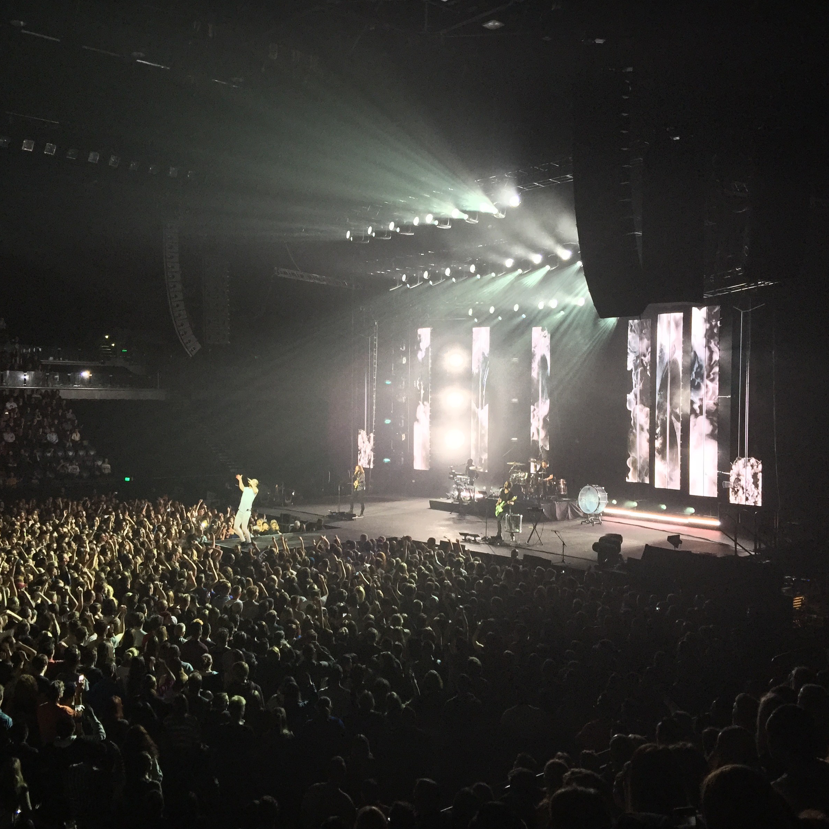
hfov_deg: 47.2
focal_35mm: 35
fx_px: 948
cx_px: 424
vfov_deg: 47.2
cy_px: 419
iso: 250
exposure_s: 1/33
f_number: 2.2
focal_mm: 4.15
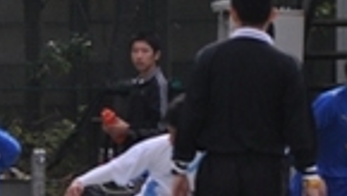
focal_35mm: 1339
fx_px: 12336
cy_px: 185
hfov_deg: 1.6
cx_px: -220
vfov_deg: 0.9
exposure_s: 1/1250
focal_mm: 200
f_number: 5.6
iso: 400
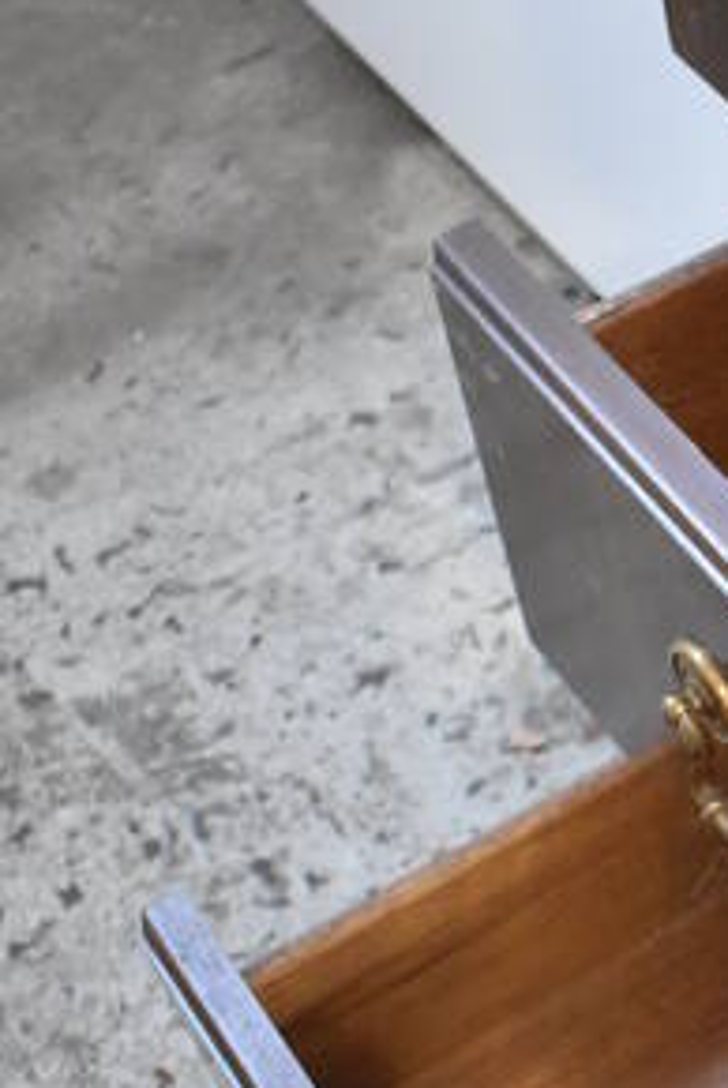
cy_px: 715
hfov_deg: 15.0
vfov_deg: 23.8
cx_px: 1084
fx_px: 2572
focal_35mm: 85
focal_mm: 18
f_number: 3.5
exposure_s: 1/125
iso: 3200
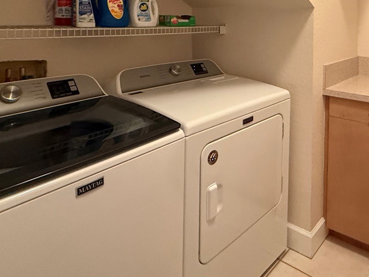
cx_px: 273
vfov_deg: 42.9
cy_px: 29
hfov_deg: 57.2
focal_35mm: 30
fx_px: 320
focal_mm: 2.22
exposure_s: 1/60
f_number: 2.2
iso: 640
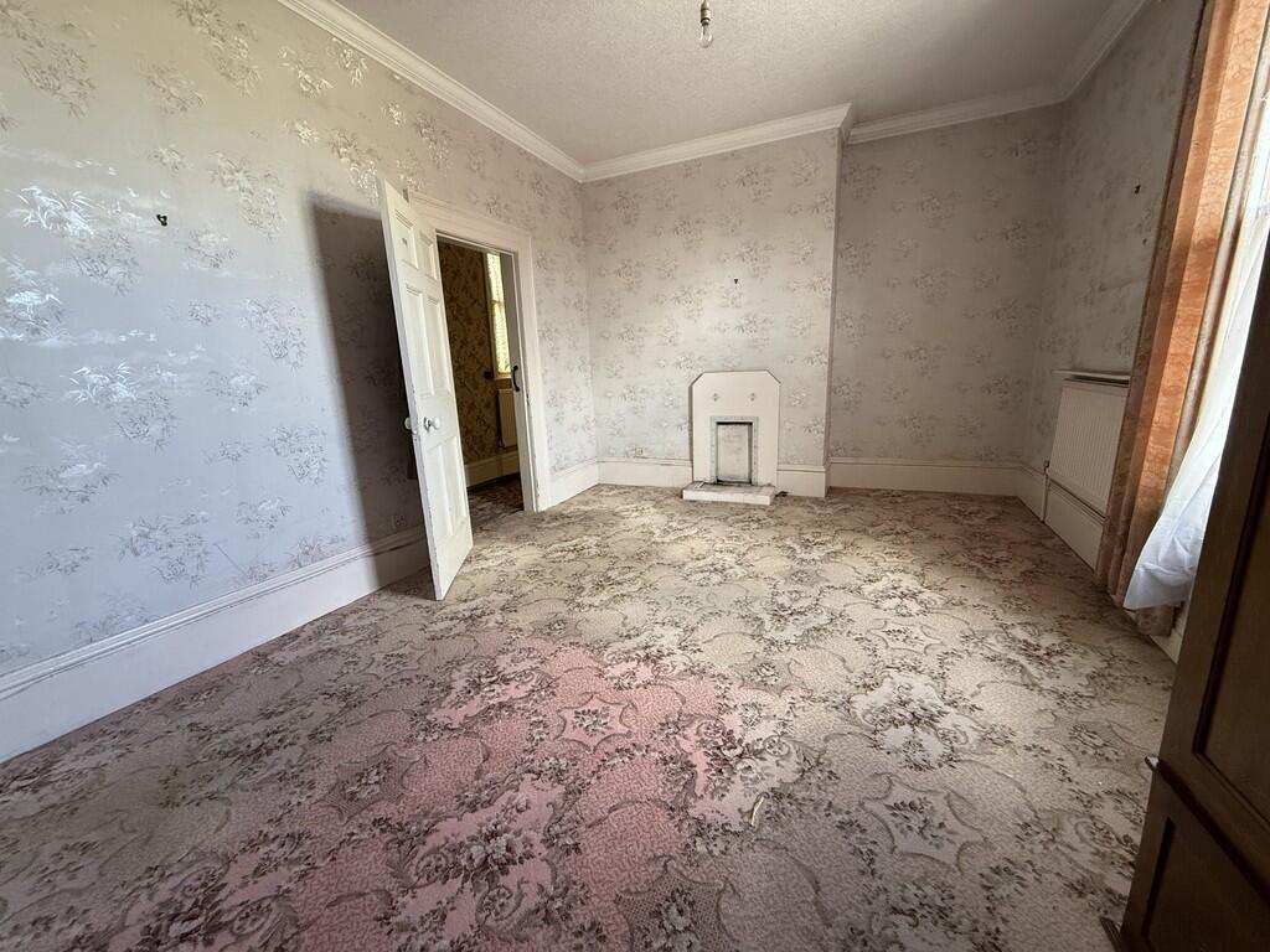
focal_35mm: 14
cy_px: 476
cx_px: 635
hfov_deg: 102.1
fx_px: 514
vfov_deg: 85.7
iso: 250
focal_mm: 2.22
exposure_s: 1/99
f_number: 2.2
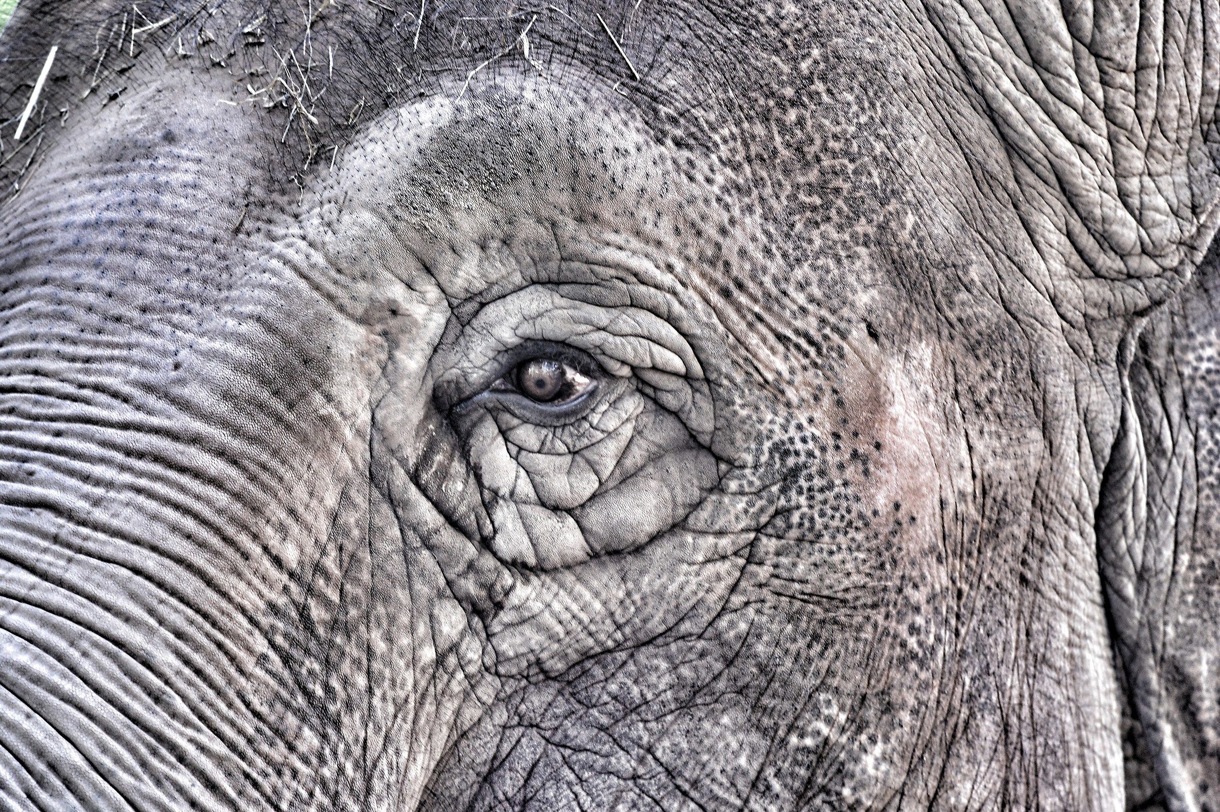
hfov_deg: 9.4
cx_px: 610
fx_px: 7451
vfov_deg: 6.2
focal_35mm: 220
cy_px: 406
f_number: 7.1
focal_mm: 220
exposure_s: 1/125
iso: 3200
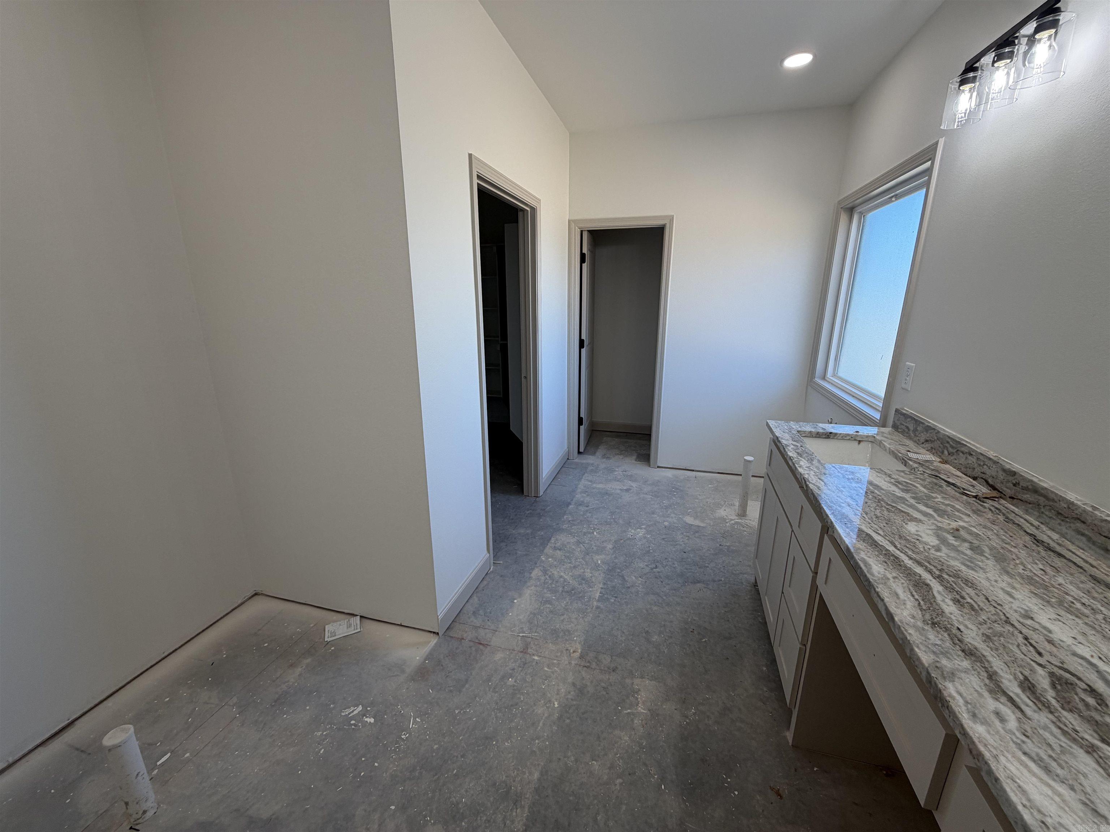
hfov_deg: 102.1
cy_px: 416
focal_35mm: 14
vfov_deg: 85.7
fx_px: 449
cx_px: 555
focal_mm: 2.22
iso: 64
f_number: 2.2
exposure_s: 1/120
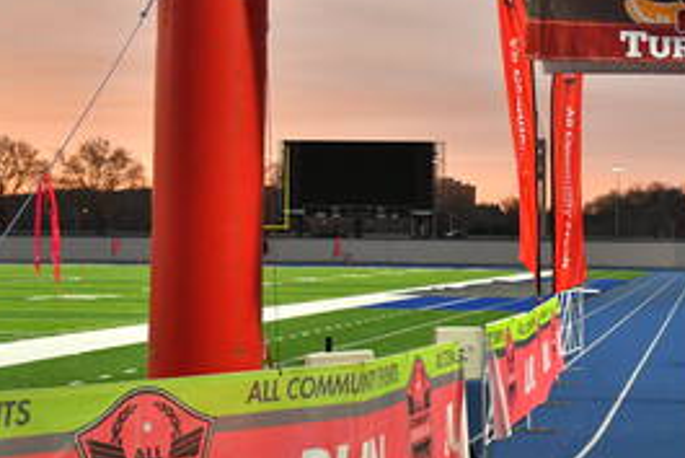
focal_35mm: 84
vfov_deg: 16.3
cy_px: 276
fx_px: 1600
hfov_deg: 23.2
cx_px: 682
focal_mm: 27
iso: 2000
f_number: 5.6
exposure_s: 1/200
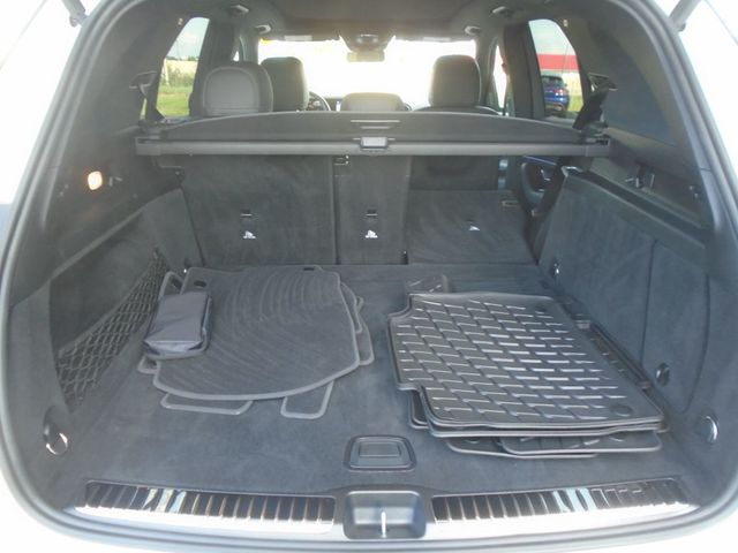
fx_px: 554
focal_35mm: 26
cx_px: 369
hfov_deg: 67.3
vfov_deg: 53.1
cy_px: 276
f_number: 3.2
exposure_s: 1/100
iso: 100
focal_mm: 4.6
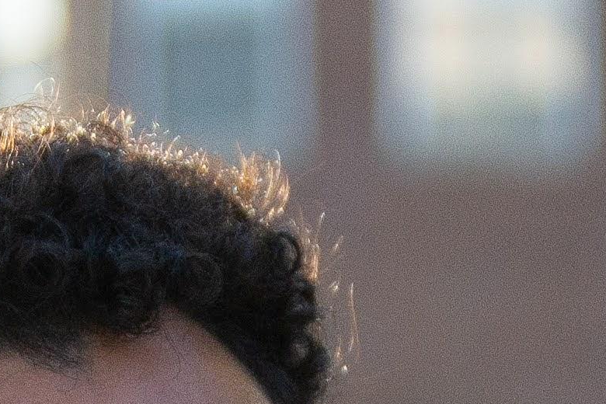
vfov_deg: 2.3
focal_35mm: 585
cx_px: 465
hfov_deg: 3.5
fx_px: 9847
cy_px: 1130
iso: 400
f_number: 4.2
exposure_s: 1/1000
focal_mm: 66
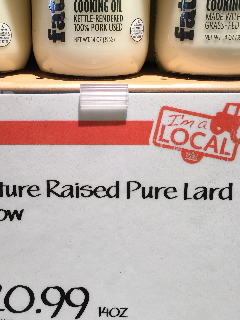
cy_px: 113
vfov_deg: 47.3
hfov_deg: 36.5
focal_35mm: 39
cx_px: 84
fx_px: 361
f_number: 2.2
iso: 32
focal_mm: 4.15
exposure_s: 1/30
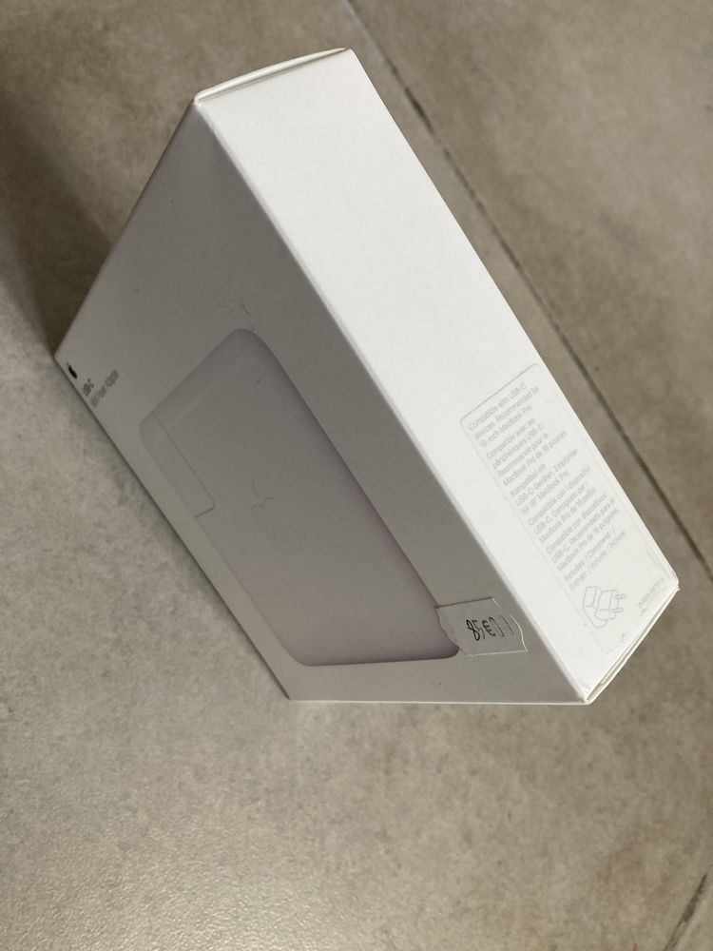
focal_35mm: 28
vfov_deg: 63.4
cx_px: 356
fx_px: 769
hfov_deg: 49.7
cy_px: 476
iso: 125
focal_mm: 3.99
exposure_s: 1/60
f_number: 1.8
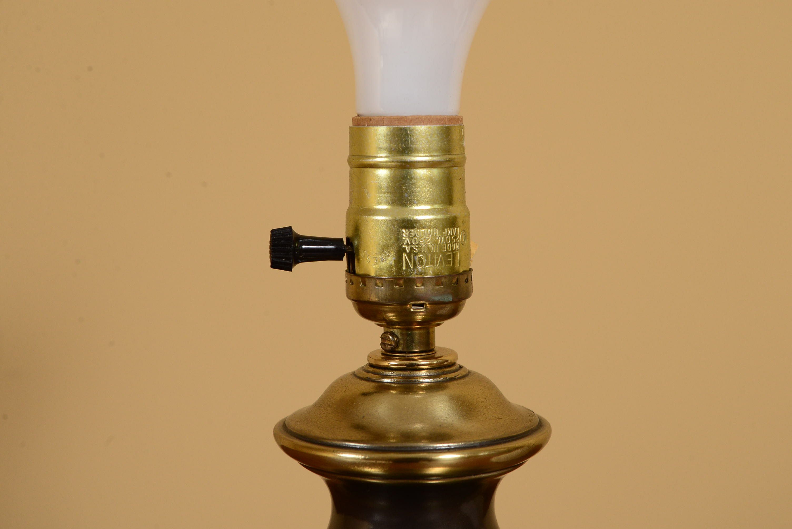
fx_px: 1541
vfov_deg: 19.5
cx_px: 396
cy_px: 264
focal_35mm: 70
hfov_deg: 28.8
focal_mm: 70
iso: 1600
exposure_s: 1/160
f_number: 10
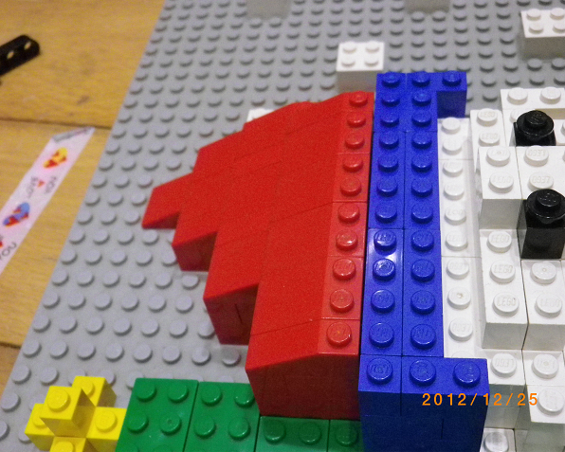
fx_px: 719
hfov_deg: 42.9
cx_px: 293
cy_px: 226
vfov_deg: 34.9
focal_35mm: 43
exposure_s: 1/25
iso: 800
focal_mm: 7.3
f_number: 3.9
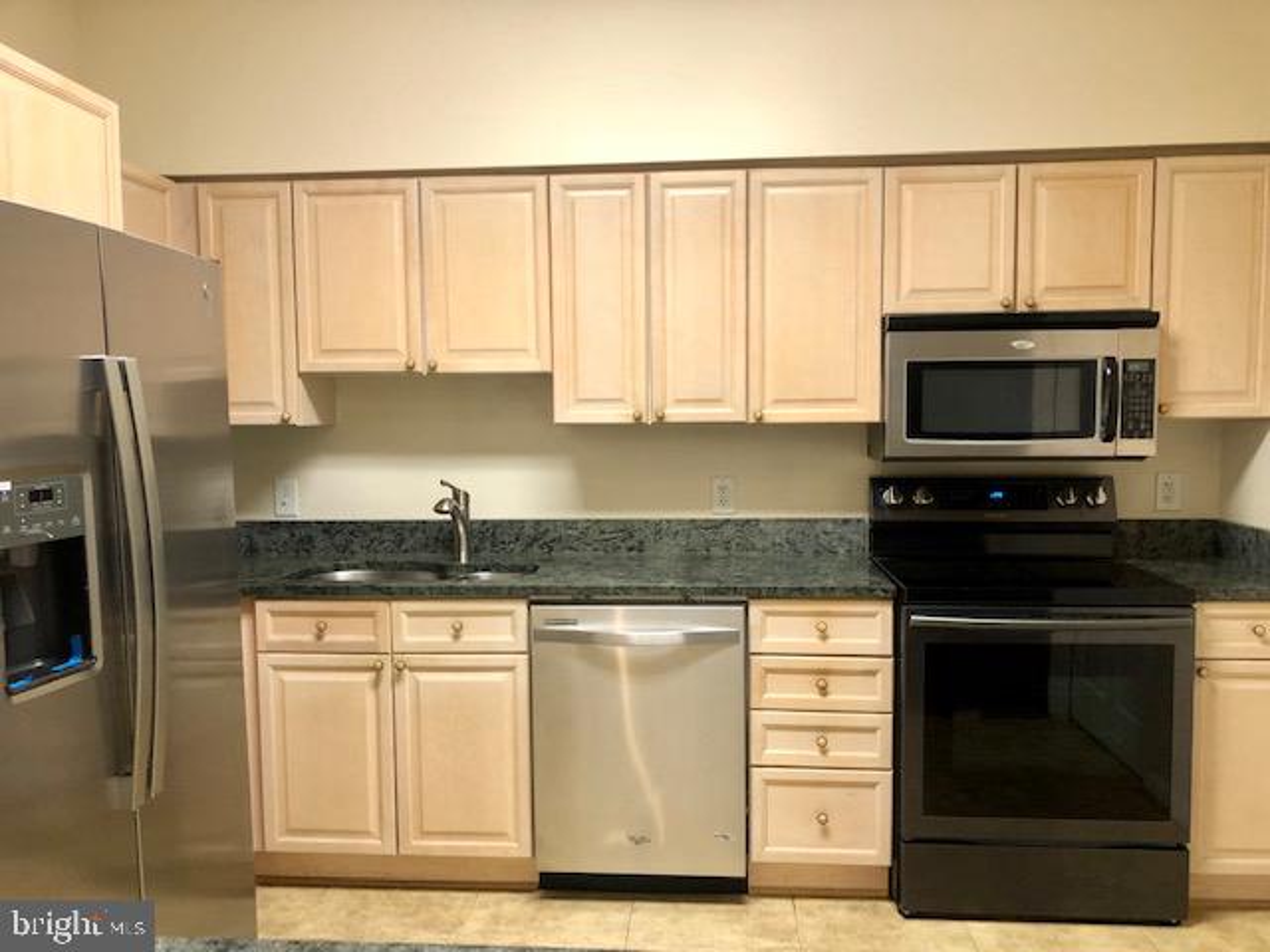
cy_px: 476
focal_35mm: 28
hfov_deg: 63.4
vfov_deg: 49.7
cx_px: 635
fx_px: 1027
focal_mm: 3.99
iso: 40
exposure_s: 1/24
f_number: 1.8
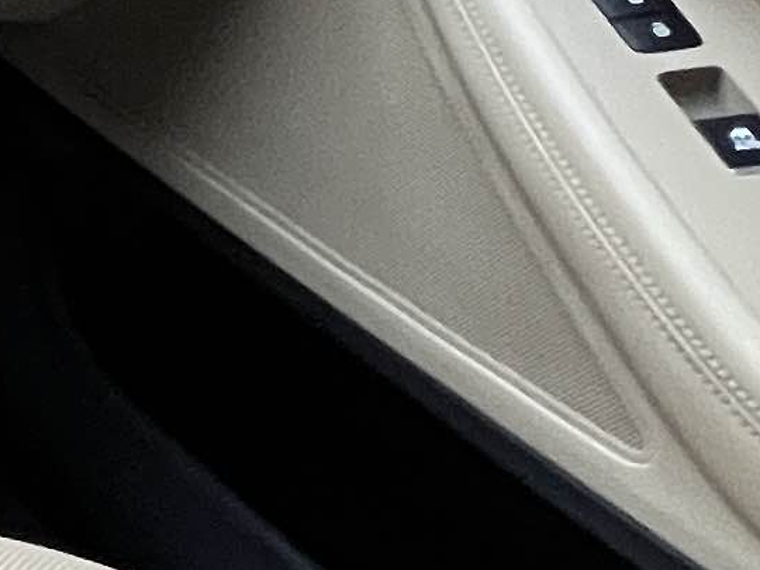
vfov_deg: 15.2
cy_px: 137
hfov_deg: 12.0
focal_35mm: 97
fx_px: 2130
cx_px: -1412
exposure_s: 1/60
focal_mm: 1.57
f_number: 1.8
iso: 640
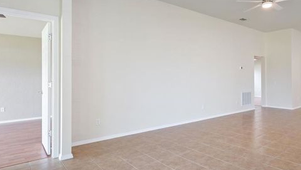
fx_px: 184
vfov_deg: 49.5
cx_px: 181
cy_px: 79
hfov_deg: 77.7
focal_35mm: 23
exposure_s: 1/6
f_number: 4
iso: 100
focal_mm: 10
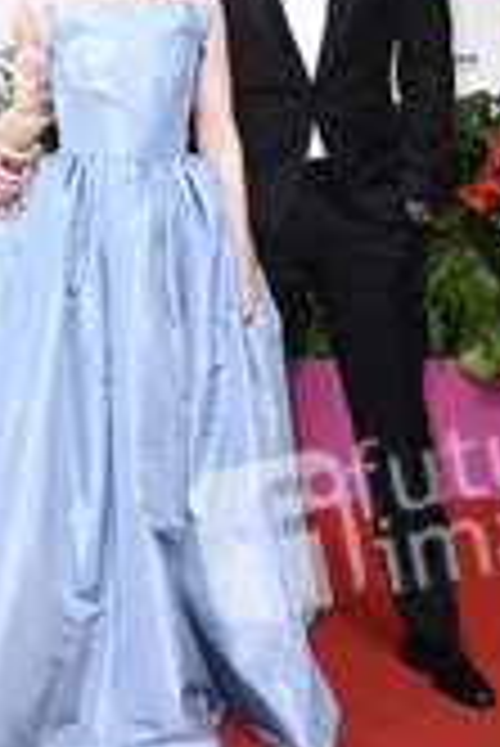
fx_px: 1601
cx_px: 14
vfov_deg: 26.2
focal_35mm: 77
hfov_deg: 17.4
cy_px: 292
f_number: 5.6
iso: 500
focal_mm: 32
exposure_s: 1/250
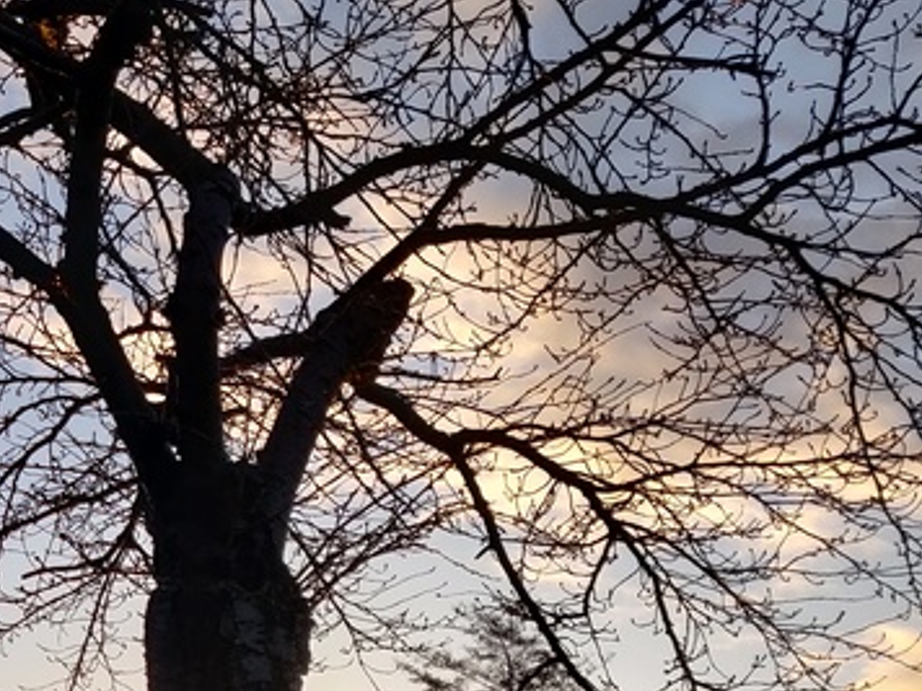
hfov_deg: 25.5
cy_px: 494
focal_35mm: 72
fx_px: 1918
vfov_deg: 20.3
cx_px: -26
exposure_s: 1/322
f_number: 1.7
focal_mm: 4.25
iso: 100
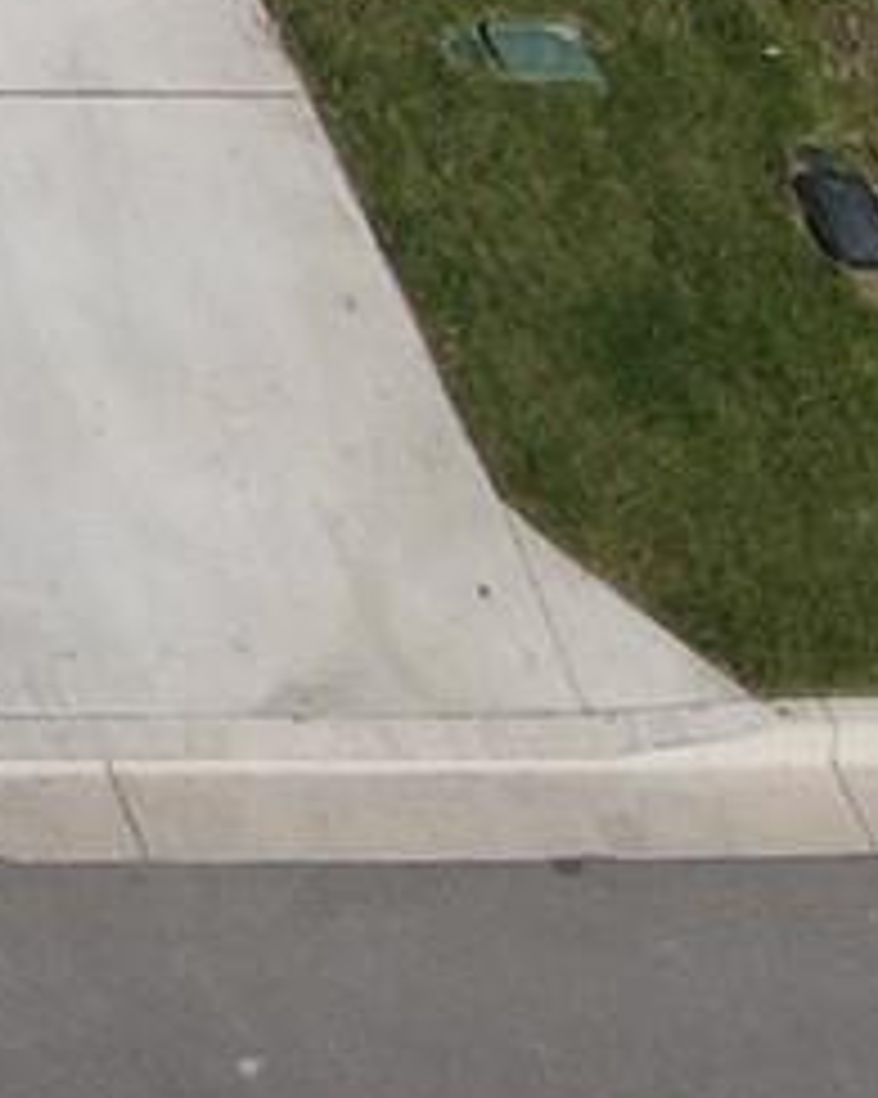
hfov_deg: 5.8
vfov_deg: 8.4
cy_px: -2084
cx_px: -3417
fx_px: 6403
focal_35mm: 197
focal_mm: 4.5
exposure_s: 1/1250
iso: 110
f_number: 2.8
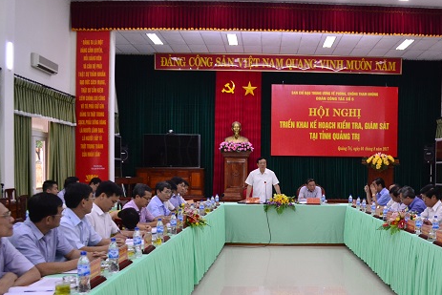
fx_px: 430
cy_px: 177
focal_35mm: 35
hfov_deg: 53.9
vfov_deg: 37.7
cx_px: 274
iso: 1600
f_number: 5
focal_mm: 18
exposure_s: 1/80
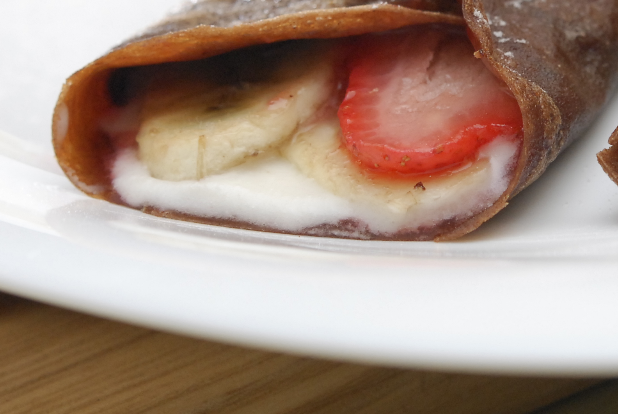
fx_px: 3781
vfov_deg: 6.2
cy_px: -35
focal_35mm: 220
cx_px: 508
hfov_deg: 9.3
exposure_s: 1/160
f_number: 6.3
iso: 500
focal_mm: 60
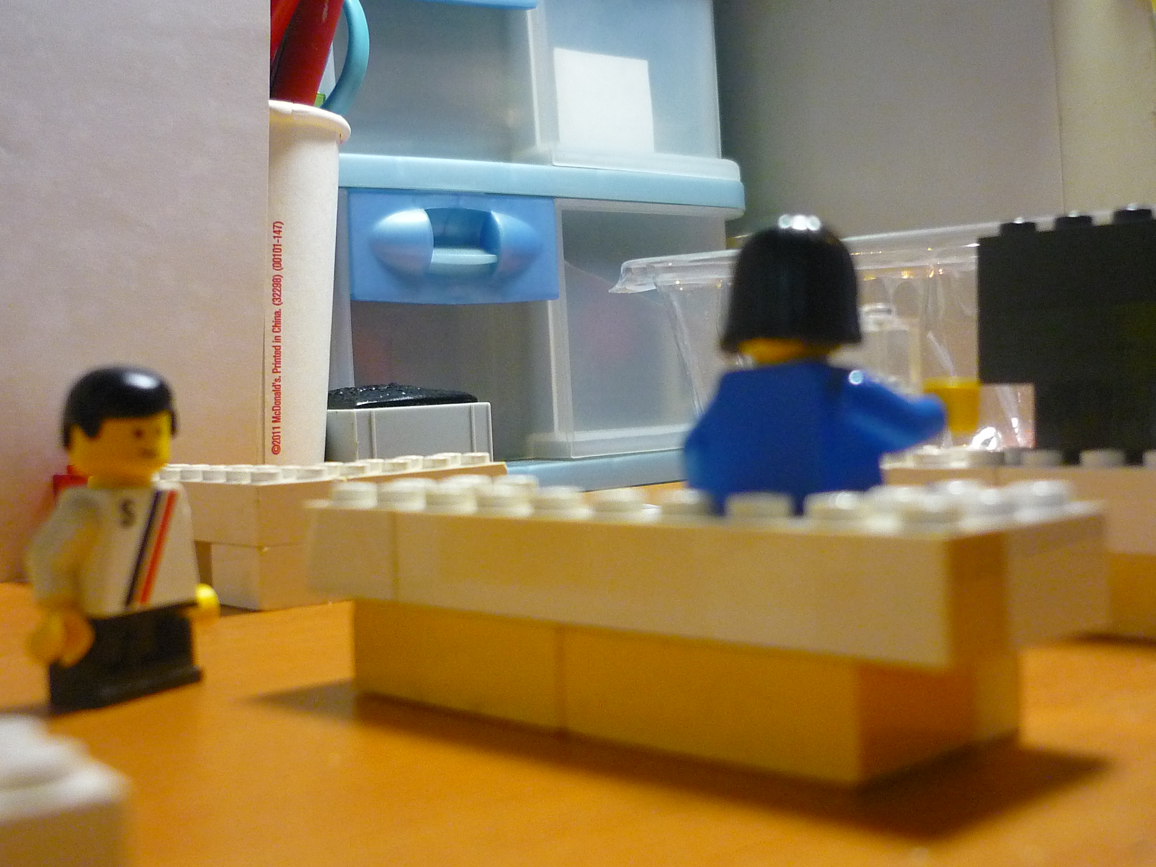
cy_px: 434
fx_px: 1436
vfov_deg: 33.6
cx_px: 578
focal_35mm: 43
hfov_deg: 43.9
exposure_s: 1/30
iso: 400
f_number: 2.8
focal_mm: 5.5
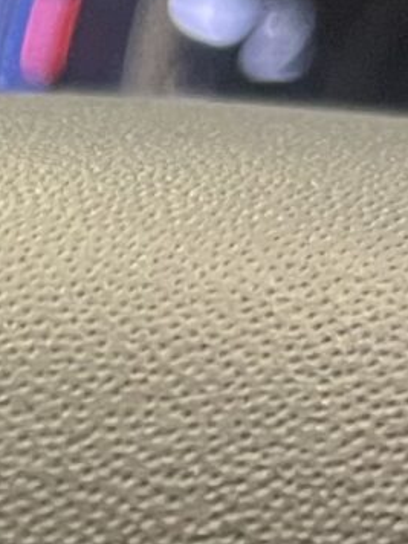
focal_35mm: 187
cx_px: -347
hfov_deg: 7.7
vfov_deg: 10.4
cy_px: 695
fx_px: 2939
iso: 500
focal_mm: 5.1
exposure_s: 1/42
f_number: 1.6
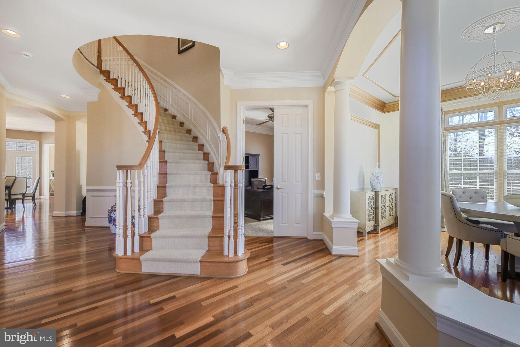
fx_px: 202
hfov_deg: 104.3
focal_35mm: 14
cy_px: 174
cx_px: 260
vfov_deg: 81.2
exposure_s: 1/125
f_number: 7.1
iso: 1600
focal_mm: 14
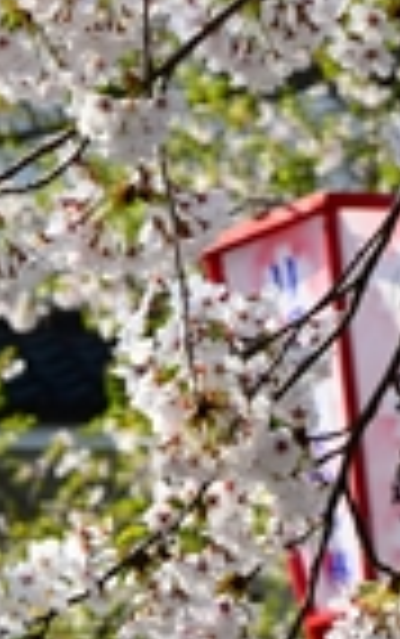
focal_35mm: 688
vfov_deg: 3.0
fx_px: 11976
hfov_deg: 1.9
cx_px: -99
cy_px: -81
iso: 400
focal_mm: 120
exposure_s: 1/500
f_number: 11
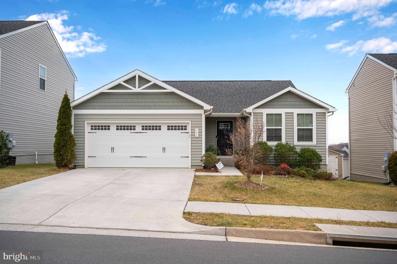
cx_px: 198
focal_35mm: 32
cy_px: 132
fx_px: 358
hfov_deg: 58.0
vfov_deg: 40.5
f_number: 5
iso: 1000
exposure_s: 1/1250
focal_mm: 32.5
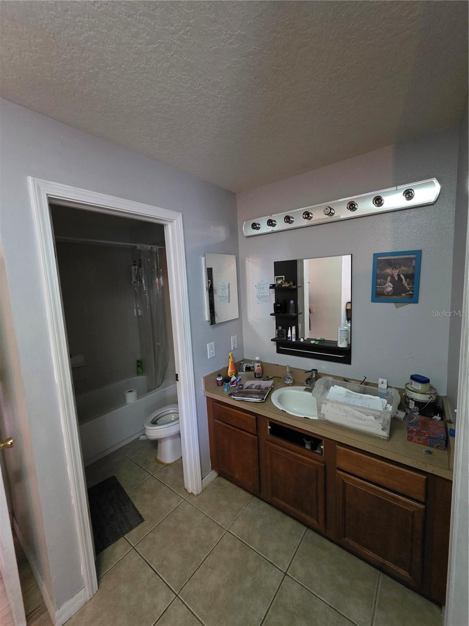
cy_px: 313
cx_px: 234
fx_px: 235
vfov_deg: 106.2
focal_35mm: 13
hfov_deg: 89.9
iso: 800
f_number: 1.9
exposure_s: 1/40
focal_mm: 2.2
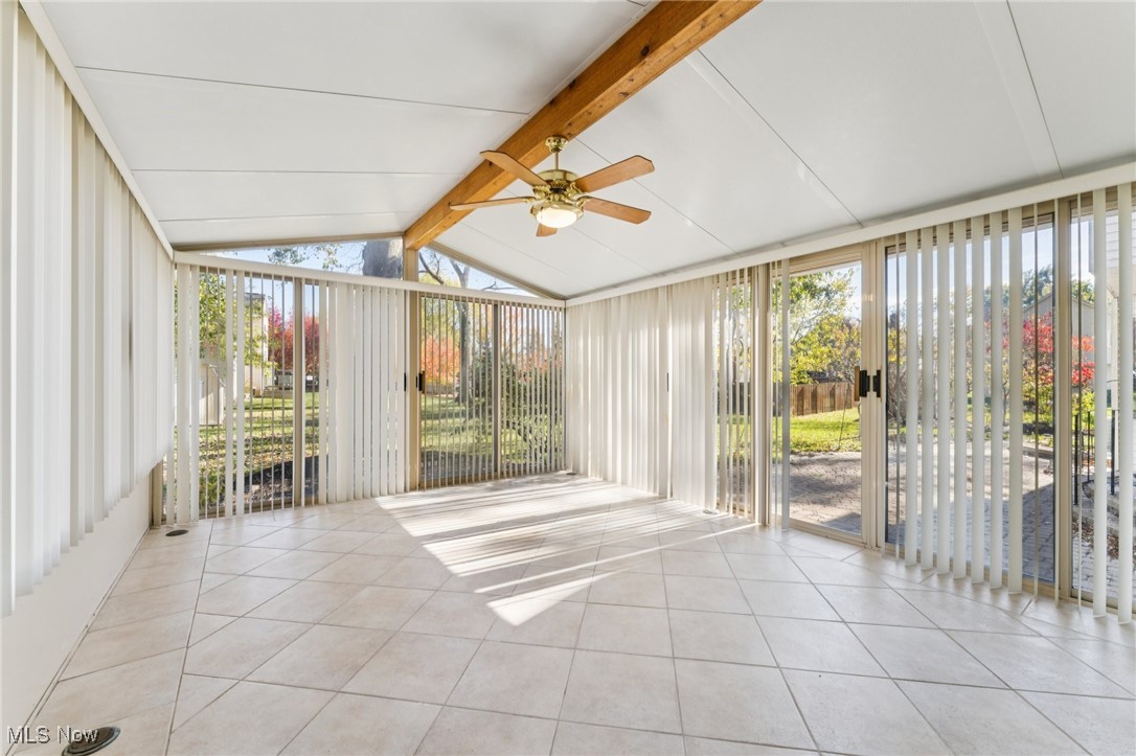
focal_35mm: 14
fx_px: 442
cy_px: 378
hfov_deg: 104.3
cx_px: 568
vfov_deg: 81.2
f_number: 8
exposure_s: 1/80
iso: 200
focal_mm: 14
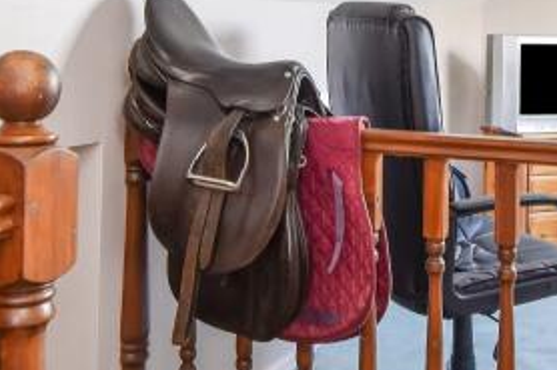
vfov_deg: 22.6
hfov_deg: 33.8
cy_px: 62
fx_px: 912
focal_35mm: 59
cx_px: 349
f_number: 8
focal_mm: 16
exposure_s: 1/15
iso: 400
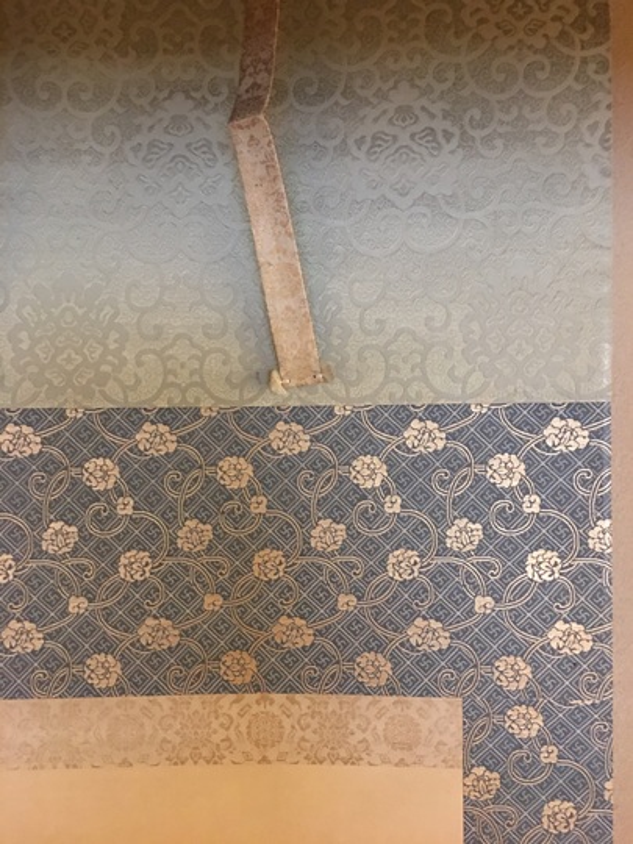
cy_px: 422
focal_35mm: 29
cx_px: 316
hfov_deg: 48.2
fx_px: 707
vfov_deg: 61.7
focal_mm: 4.15
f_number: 2.2
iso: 160
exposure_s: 1/4
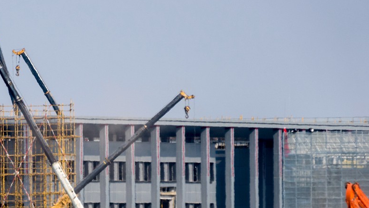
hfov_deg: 2.3
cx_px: 40
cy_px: 171
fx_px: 9002
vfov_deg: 1.3
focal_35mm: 920
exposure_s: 1/400
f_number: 6.3
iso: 100
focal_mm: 174.93
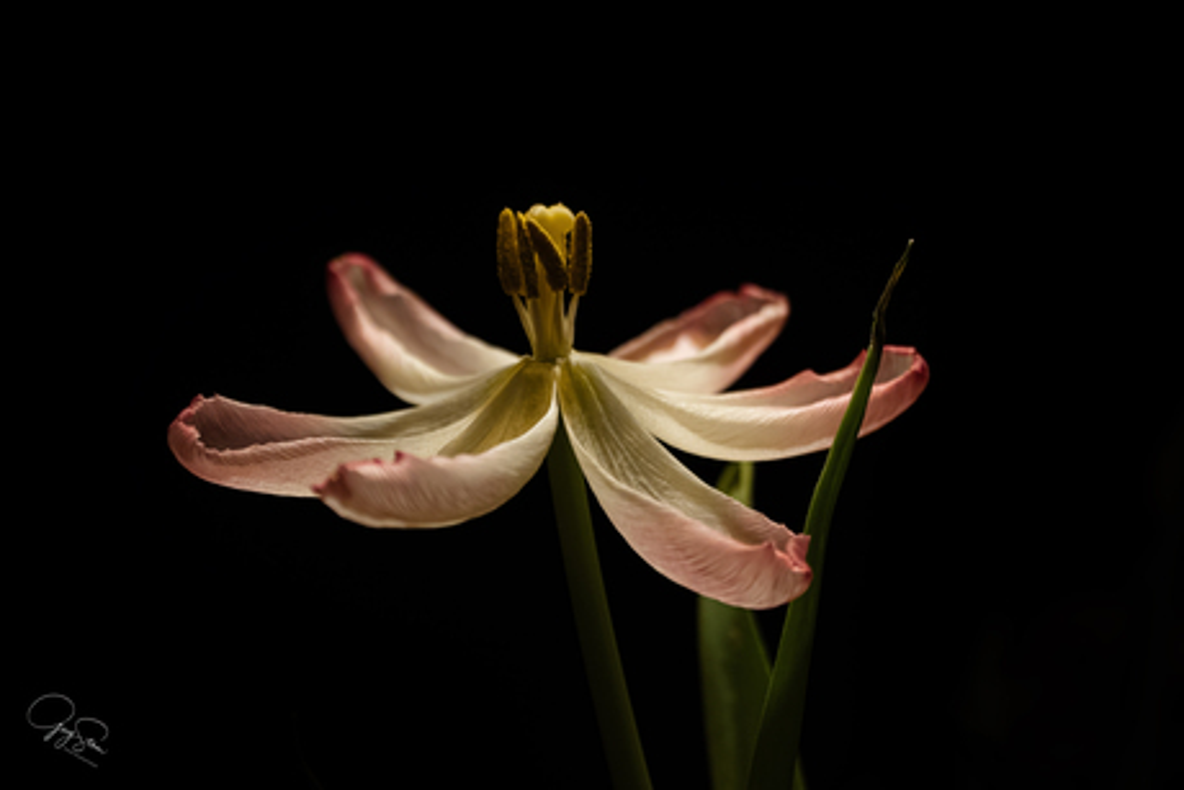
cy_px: 395
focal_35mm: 98
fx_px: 3207
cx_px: 592
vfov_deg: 14.0
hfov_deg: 20.9
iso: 800
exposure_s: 1/125
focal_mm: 65
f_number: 4
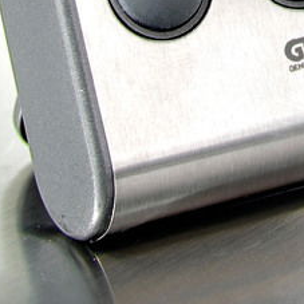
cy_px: -376
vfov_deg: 5.7
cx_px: 437
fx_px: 2981
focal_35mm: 300
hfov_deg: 5.8
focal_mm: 50
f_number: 7.1
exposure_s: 1/250
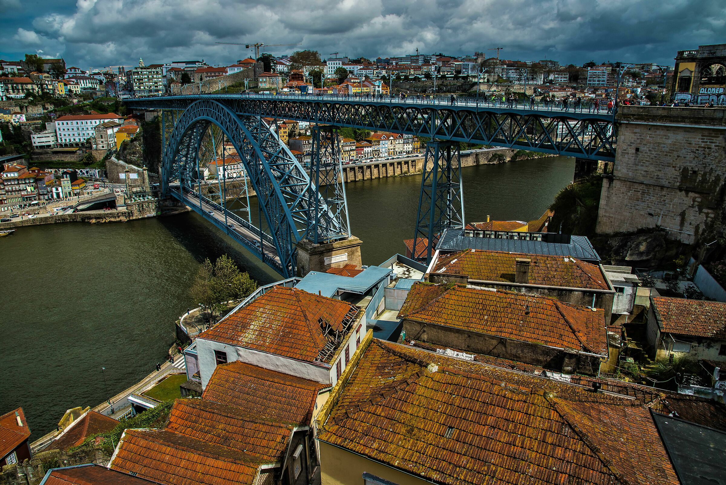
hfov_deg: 73.7
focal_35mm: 24
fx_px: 484
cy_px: 242
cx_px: 363
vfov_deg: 53.2
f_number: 18
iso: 320
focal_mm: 24
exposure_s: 1/125
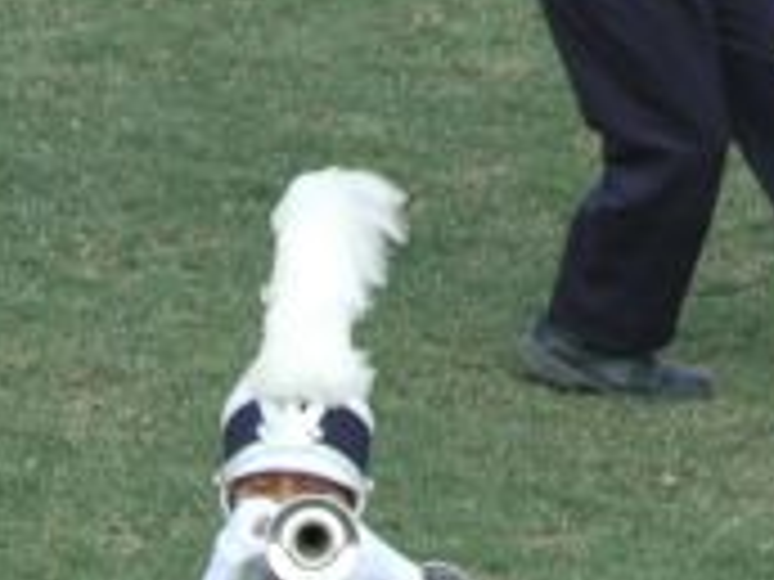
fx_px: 38436
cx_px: 50
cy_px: 890
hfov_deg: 1.2
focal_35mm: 1719
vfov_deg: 0.9
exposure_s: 1/200
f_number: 5.6
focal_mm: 200
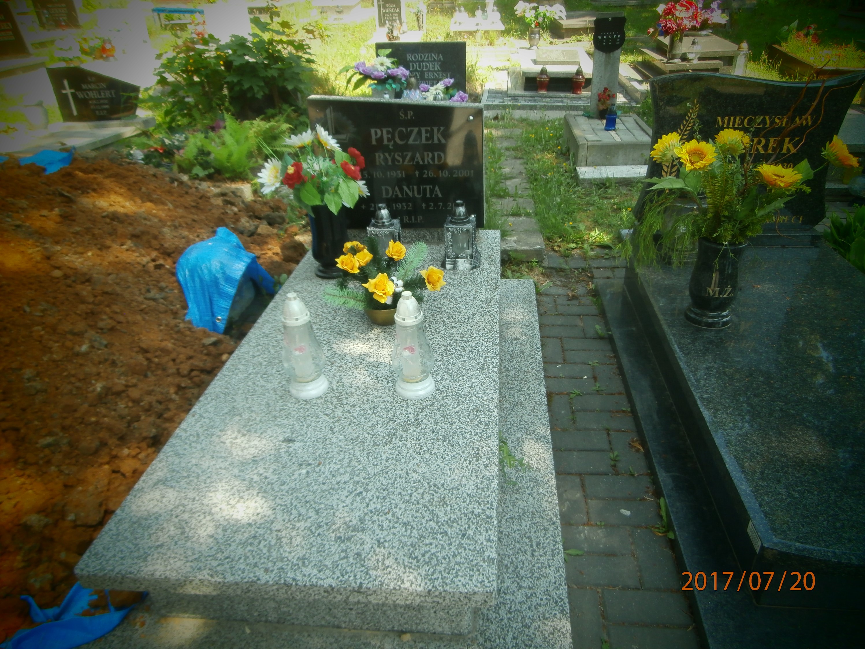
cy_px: 324
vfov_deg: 56.8
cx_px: 432
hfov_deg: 71.6
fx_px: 600
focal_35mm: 24
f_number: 3
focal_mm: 4.2
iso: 100
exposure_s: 1/160
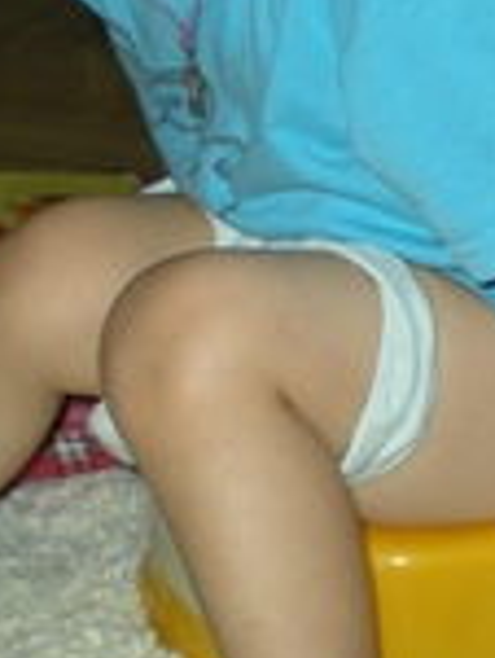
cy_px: 162
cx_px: 350
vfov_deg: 17.1
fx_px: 2167
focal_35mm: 114
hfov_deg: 13.0
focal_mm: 6.3
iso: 64
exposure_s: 1/60
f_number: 3.1
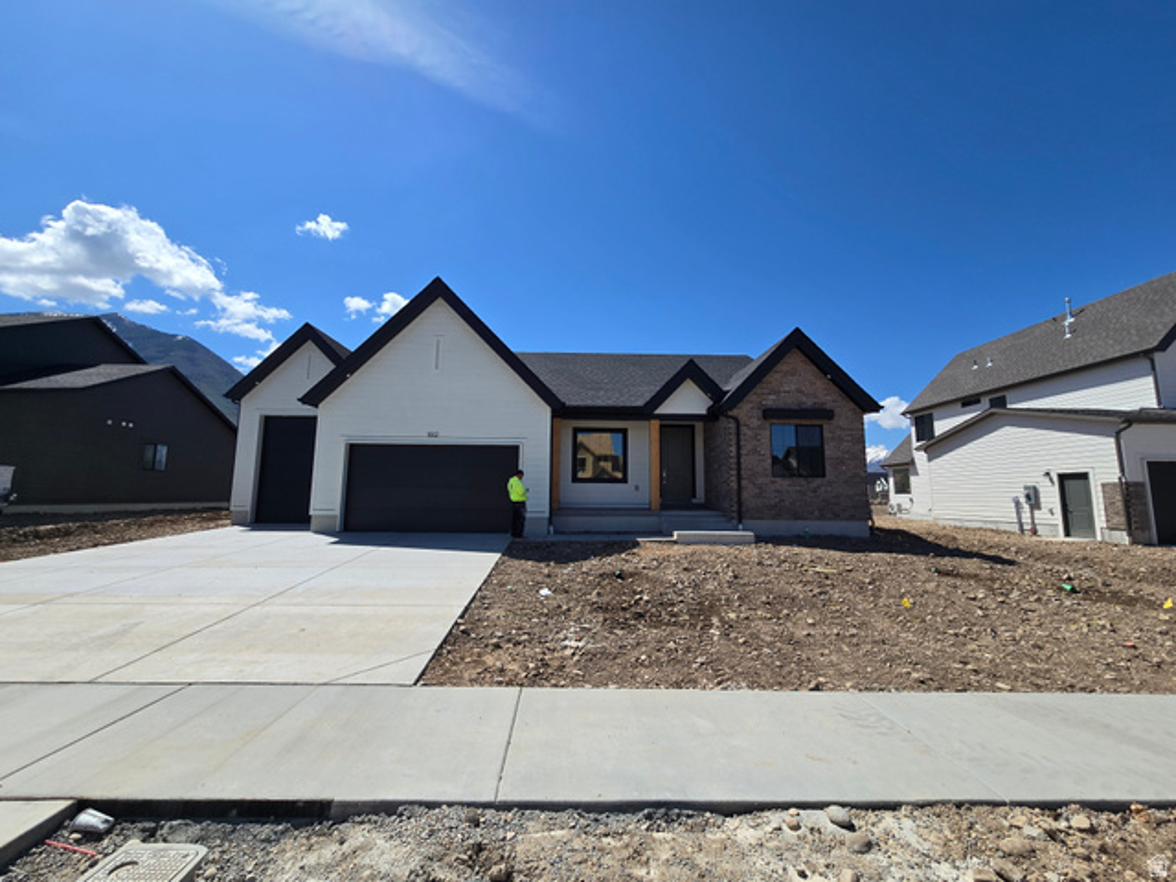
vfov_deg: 89.9
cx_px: 588
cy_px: 441
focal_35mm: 13
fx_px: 442
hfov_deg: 106.2
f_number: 2.2
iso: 50
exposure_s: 1/3246
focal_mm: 2.2
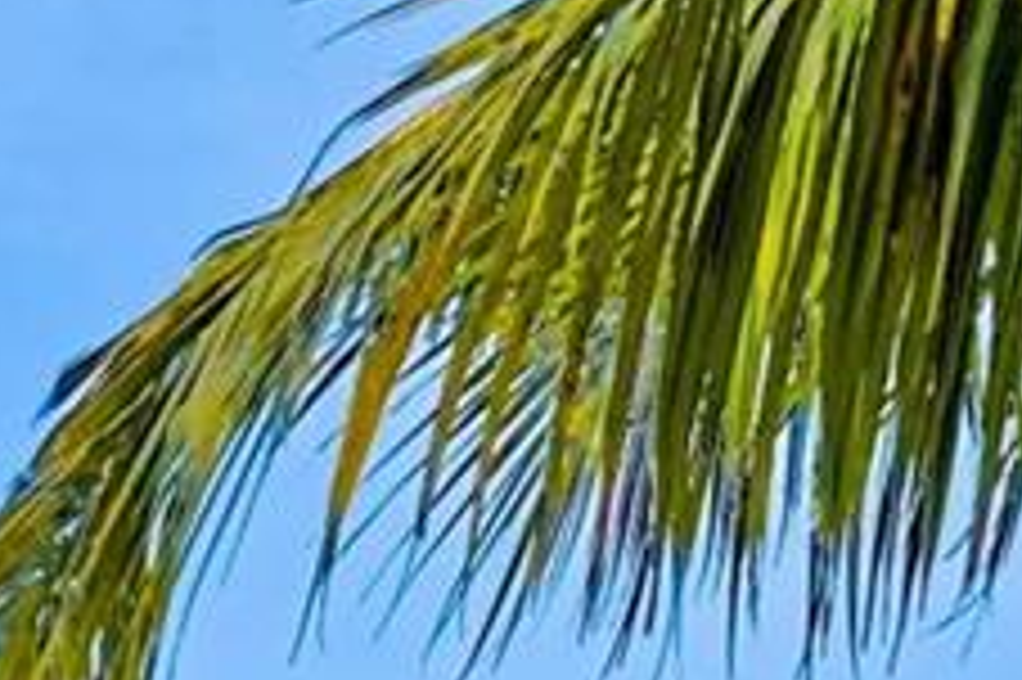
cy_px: 2051
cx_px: -1909
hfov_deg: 7.3
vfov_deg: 5.1
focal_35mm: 254
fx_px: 7205
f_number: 5
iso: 640
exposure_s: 1/400
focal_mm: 24
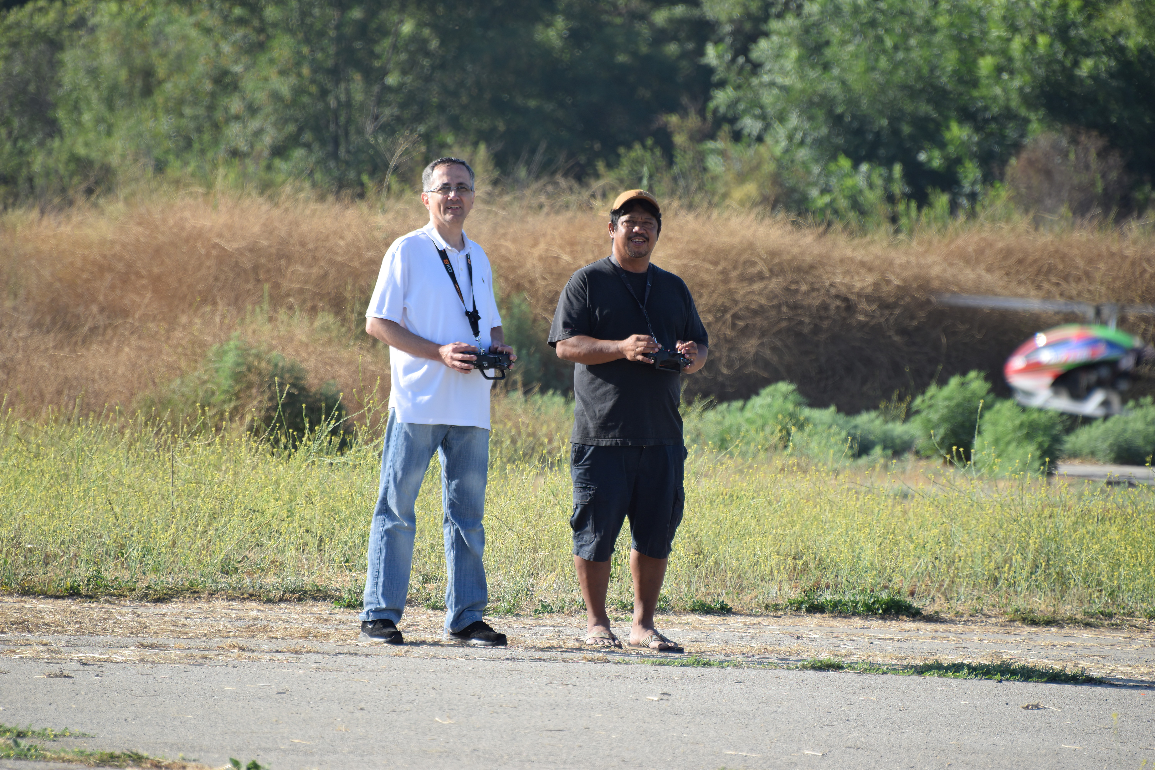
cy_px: 385
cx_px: 578
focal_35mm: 450
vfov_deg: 3.1
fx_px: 14436
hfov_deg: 4.6
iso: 200
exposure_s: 1/500
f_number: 6.3
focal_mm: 300
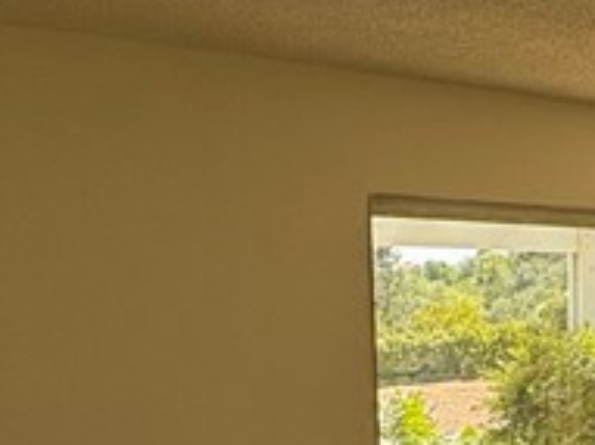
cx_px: 751
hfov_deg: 23.3
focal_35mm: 75
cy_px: 557
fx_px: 1288
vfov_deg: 18.4
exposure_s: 1/163
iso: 64
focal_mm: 2.22
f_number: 2.2
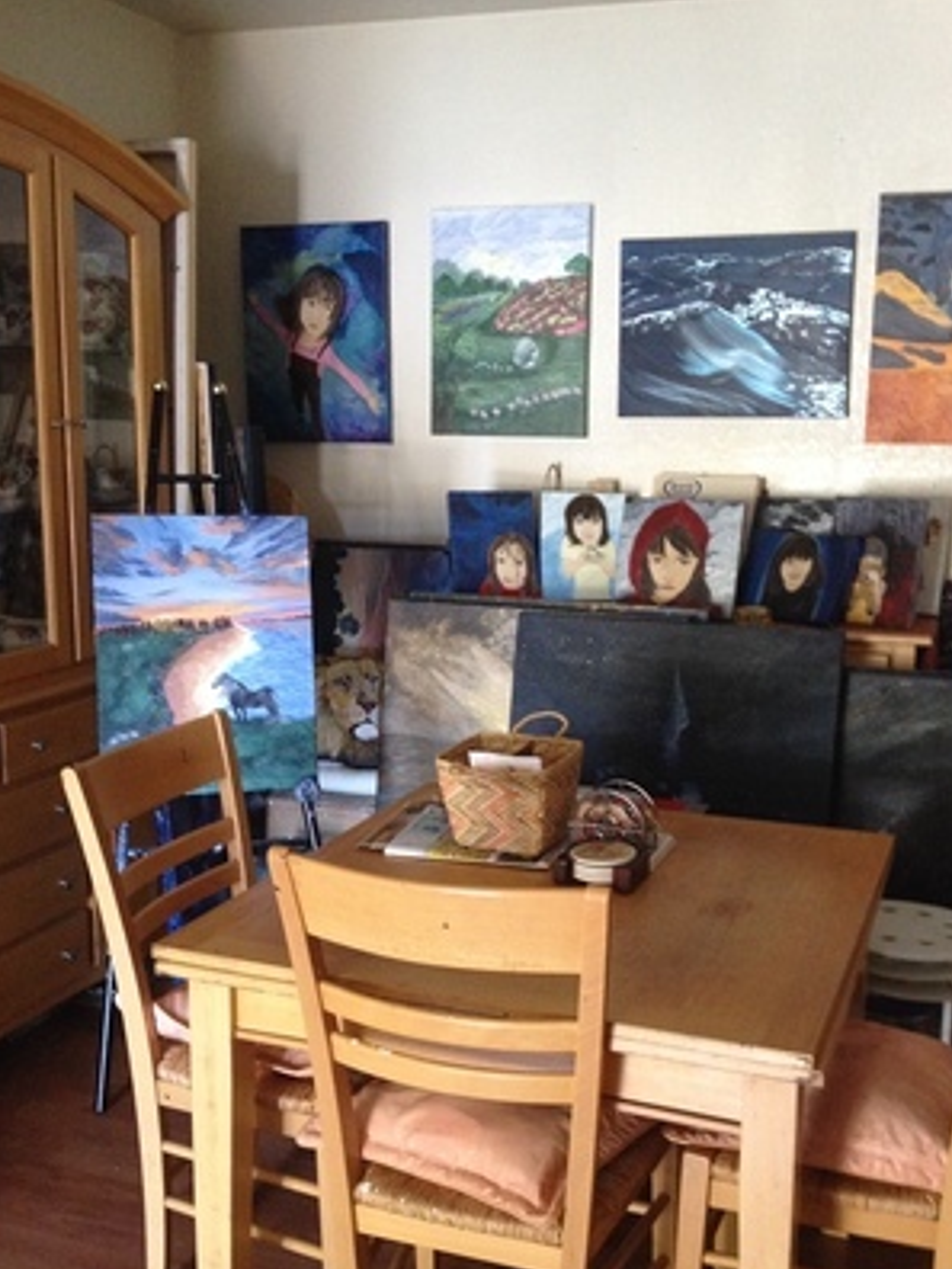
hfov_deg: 35.9
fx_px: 1467
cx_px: 532
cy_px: 697
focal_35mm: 40
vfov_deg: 46.7
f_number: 2.4
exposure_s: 1/20
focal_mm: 4.28
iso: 320
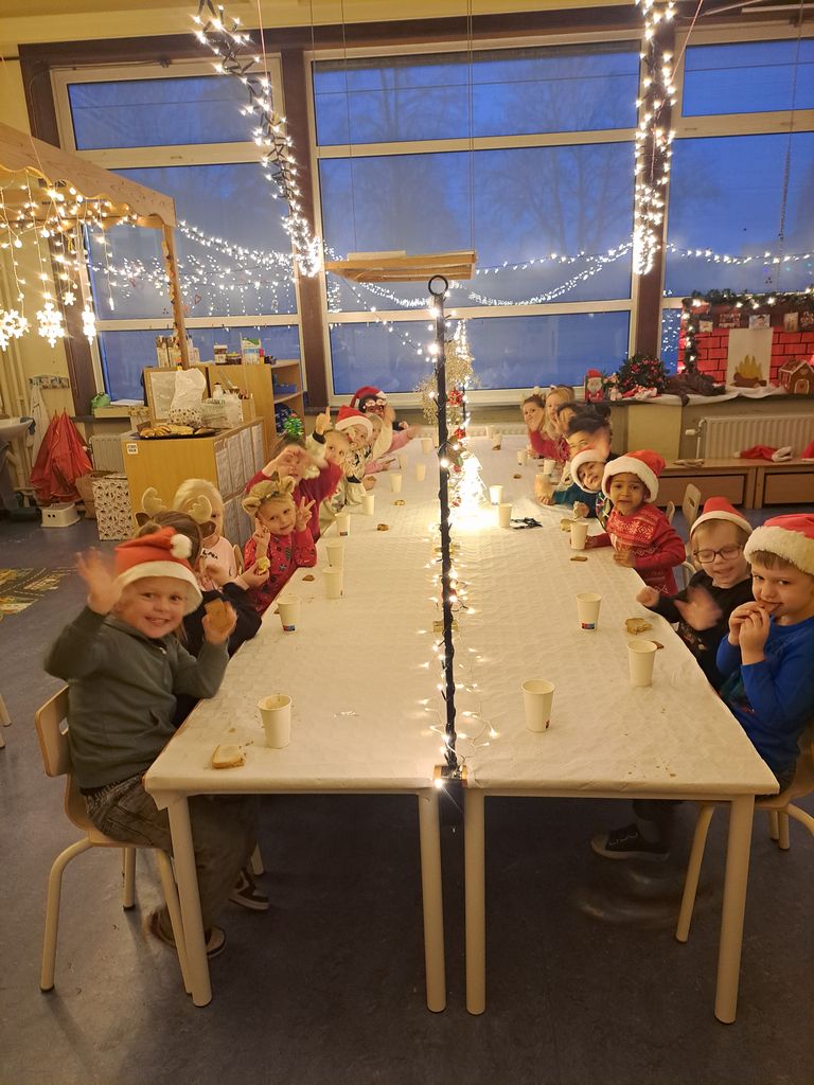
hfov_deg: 56.8
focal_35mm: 24
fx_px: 752
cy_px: 542
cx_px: 407
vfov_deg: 71.6
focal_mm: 5.23
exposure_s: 1/11
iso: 250
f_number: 1.8
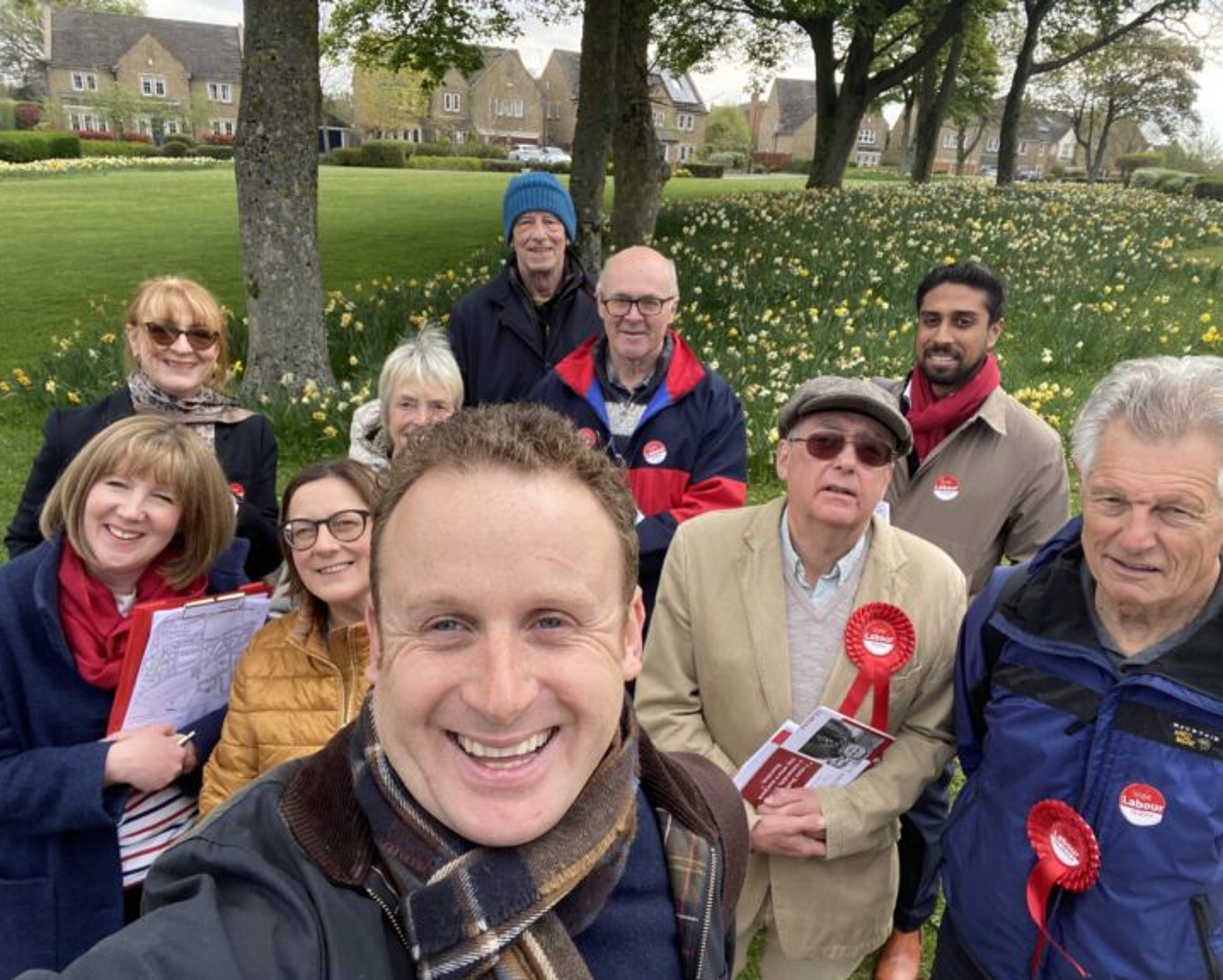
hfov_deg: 68.1
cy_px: 499
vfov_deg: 56.8
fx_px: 905
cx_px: 629
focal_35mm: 25
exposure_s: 1/187
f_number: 2.2
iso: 25
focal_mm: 2.71
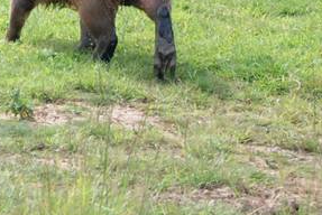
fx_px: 5247
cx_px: -466
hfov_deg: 3.5
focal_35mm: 586
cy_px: -305
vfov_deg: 2.3
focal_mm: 70
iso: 200
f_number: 5.6
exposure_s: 1/500
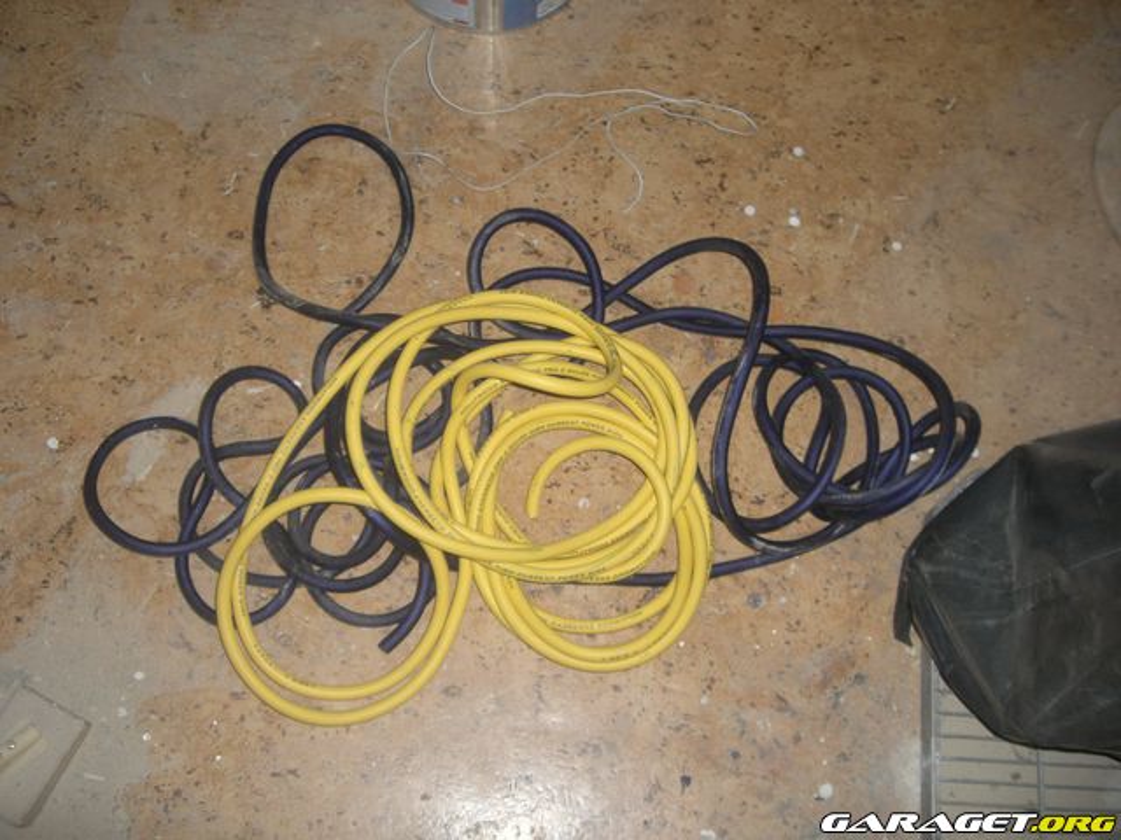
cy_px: 420
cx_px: 560
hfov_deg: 49.0
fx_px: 1231
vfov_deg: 37.7
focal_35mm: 38
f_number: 2.7
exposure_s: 1/60
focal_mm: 6.2
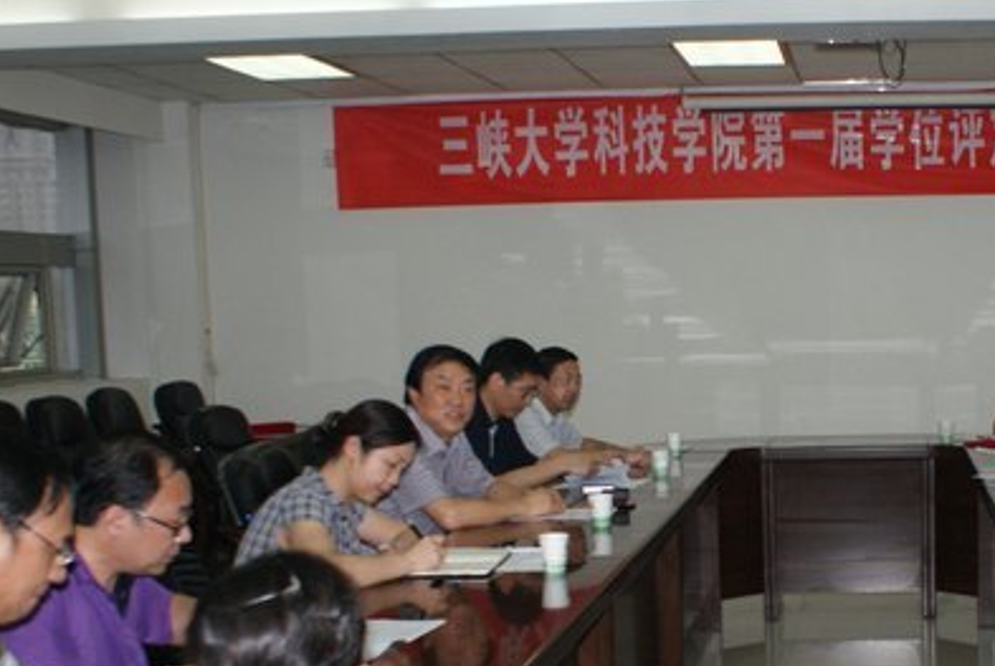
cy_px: 543
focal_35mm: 61
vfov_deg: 22.0
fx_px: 1688
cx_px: 846
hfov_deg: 31.7
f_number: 5.6
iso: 400
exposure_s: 1/60
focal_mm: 20
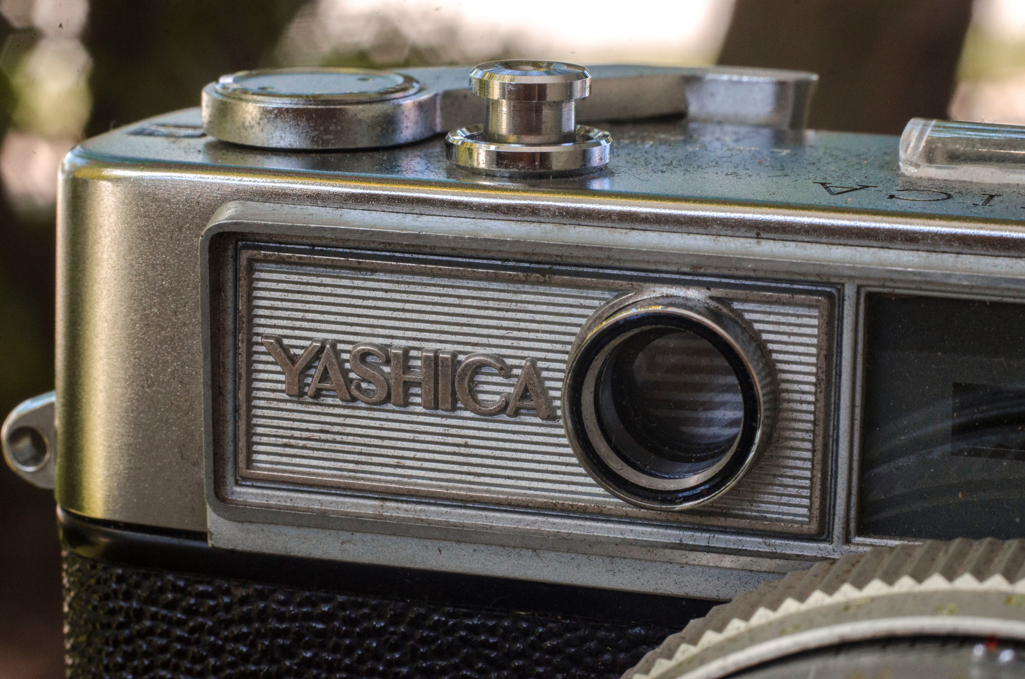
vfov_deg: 9.1
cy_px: 340
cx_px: 512
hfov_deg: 13.7
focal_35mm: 150
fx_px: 4262
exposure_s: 1/60
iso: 640
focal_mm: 100
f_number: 5.6
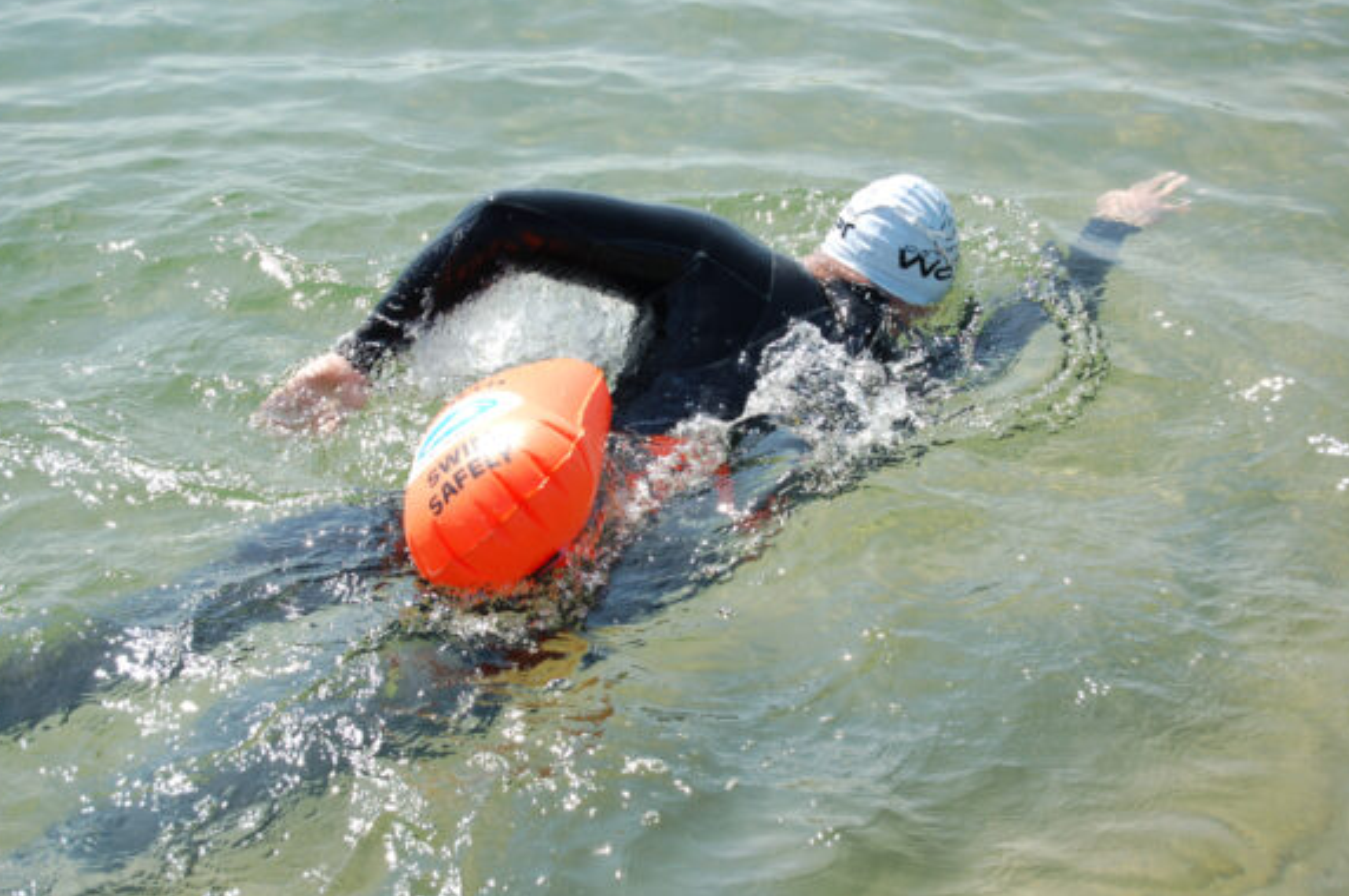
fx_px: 3239
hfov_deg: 23.5
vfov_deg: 15.8
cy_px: 433
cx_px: 691
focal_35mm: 87
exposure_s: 1/400
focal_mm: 55
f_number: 5.6
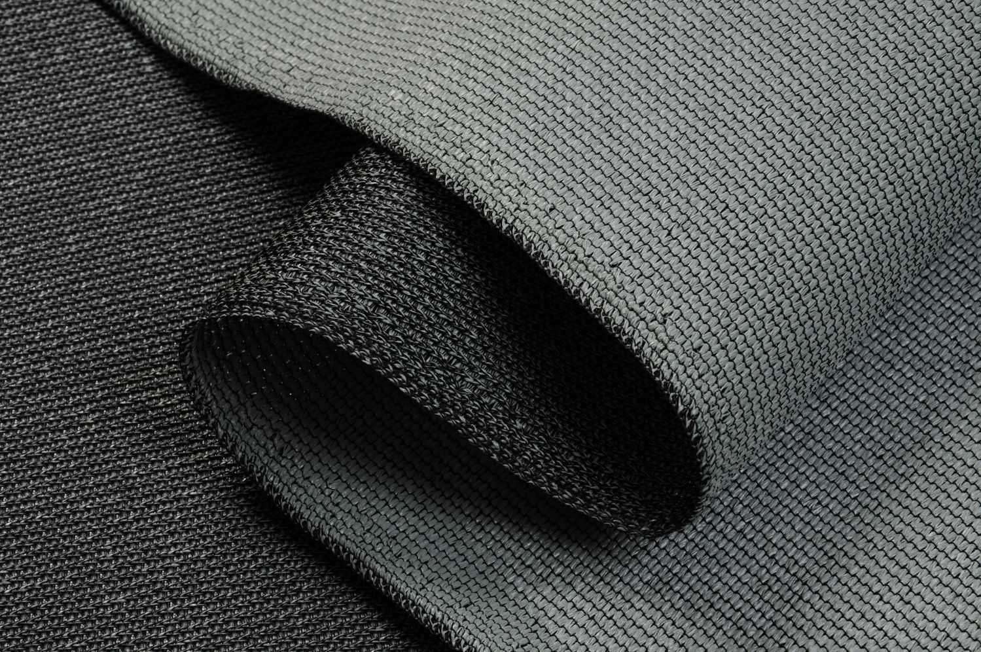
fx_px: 4287
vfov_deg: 8.7
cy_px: 326
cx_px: 490
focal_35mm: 158
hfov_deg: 13.1
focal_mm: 105
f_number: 16
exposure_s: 1/60
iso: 200
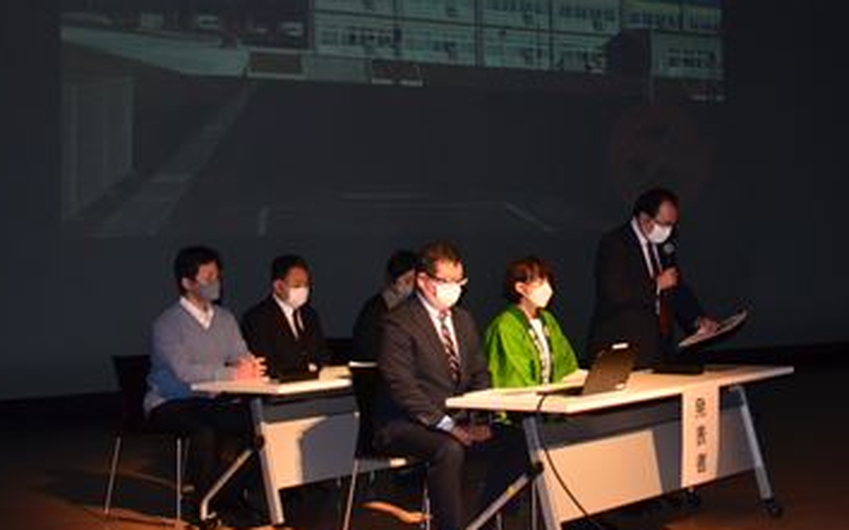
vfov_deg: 23.0
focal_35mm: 56
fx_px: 1295
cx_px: 568
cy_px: 157
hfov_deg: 35.9
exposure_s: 1/160
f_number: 4.5
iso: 1600
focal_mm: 26
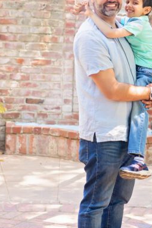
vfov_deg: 15.3
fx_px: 848
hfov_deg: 10.1
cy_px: 73
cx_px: 171
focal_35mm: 134
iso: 200
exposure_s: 1/250
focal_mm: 50
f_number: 2.8
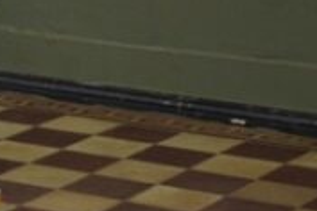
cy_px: -97
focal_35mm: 221
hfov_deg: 8.7
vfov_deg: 6.1
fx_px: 1946
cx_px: -356
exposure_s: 1/60
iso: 560
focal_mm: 34
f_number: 4.5
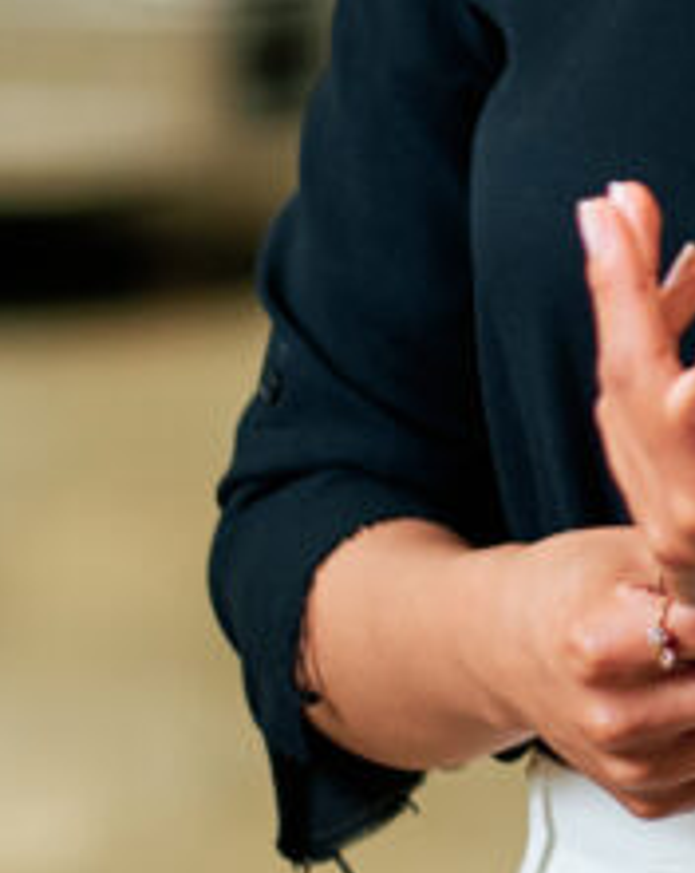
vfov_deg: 5.3
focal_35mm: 366
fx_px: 9437
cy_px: -267
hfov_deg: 4.1
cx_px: 1564
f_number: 2
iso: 640
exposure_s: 1/125
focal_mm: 56
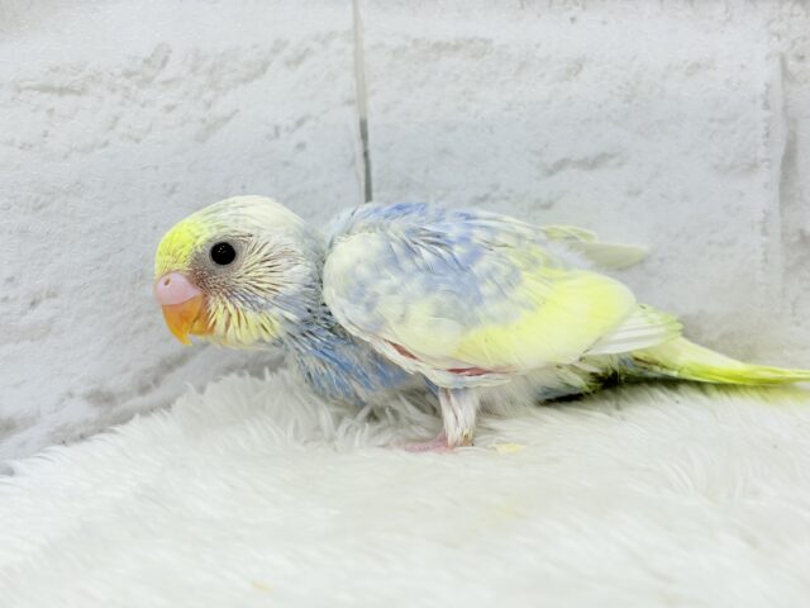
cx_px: 405
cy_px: 304
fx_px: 1217
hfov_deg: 36.8
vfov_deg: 28.0
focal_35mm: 52
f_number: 1.6
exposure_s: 1/50
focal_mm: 5.96
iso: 32
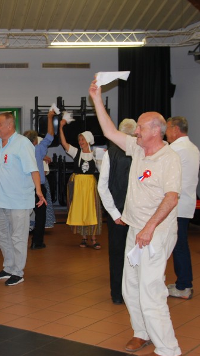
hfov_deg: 17.8
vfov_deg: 31.9
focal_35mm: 66
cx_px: 1
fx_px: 622
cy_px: 178
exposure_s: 1/60
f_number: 4
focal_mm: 28
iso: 400
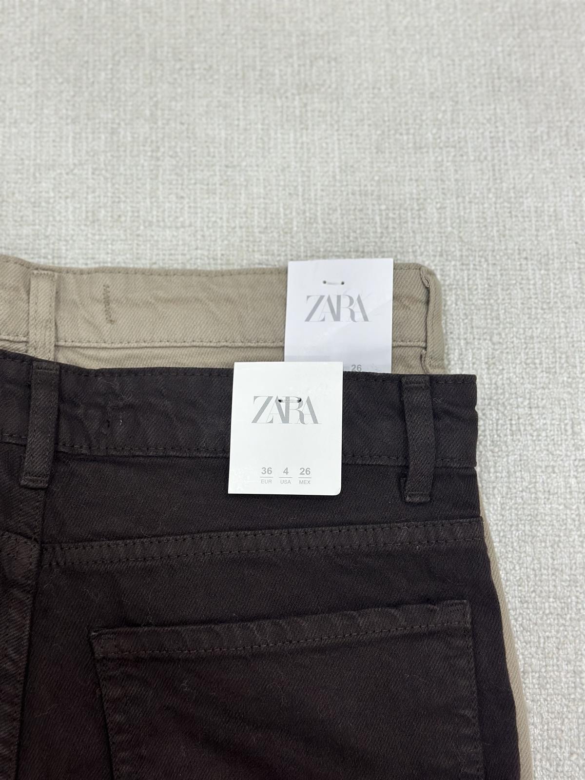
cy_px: 390
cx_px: 292
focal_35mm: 48
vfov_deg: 39.7
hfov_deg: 30.3
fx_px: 1082
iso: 100
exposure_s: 1/100
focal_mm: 6.86
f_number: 1.78
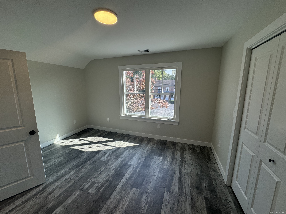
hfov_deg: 102.1
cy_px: 107
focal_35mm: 14
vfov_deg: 85.7
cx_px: 143
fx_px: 116
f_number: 2.2
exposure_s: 1/172
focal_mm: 2.22
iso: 40
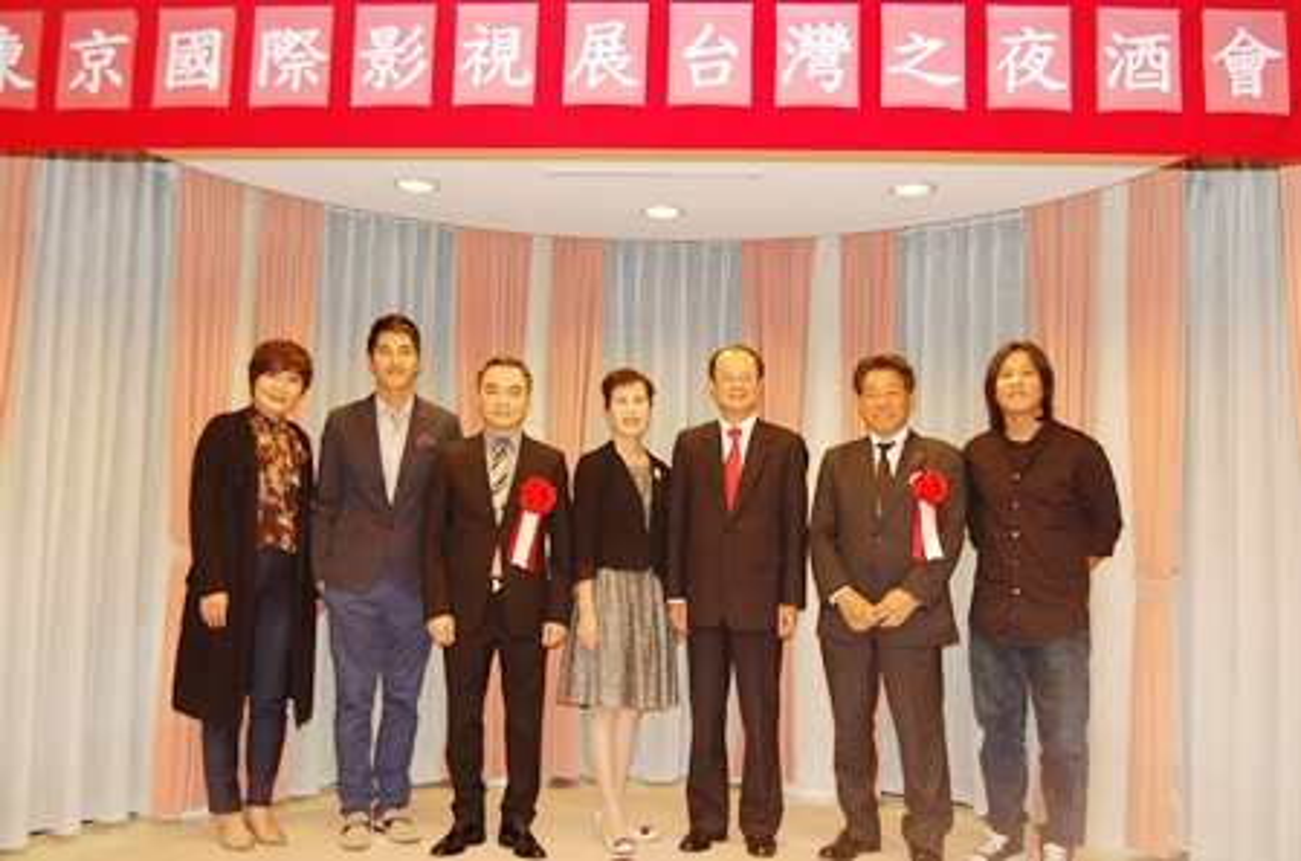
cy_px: 430
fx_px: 1190
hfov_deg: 57.3
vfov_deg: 39.8
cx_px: 650
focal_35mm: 33
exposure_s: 1/60
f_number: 3.8
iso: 400
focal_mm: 22
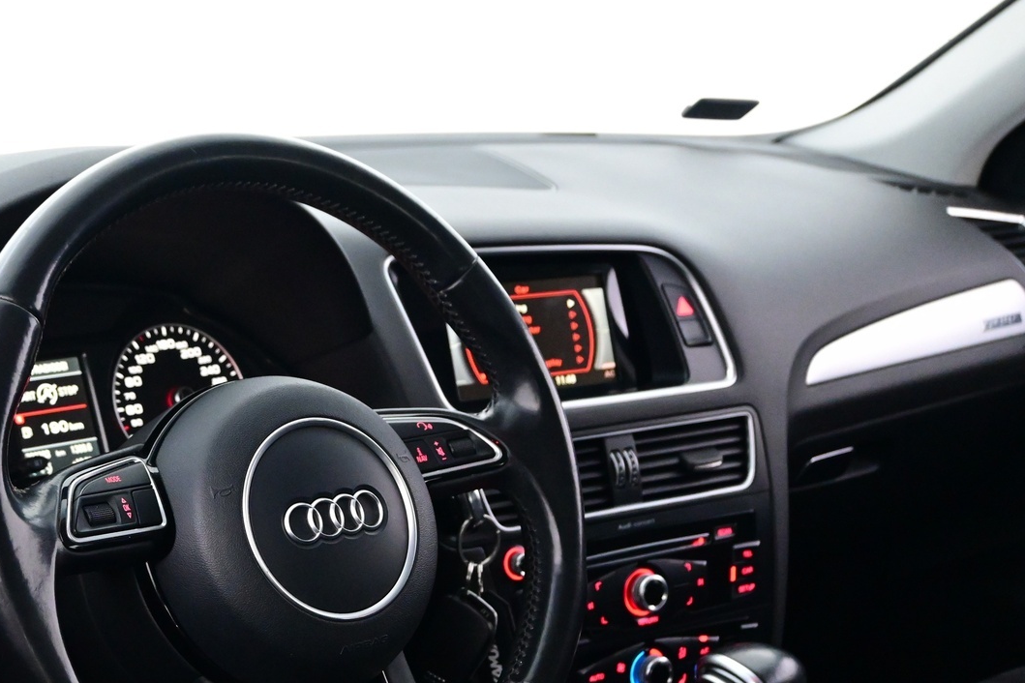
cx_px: 276
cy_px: 462
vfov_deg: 25.5
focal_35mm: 53
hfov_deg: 36.9
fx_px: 1502
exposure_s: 1/40
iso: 4500
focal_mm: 23
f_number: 4.2
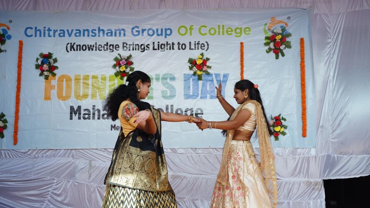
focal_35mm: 41
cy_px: 122
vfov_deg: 29.0
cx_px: 185
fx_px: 402
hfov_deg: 49.4
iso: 250
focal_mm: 39
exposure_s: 1/160
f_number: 6.3
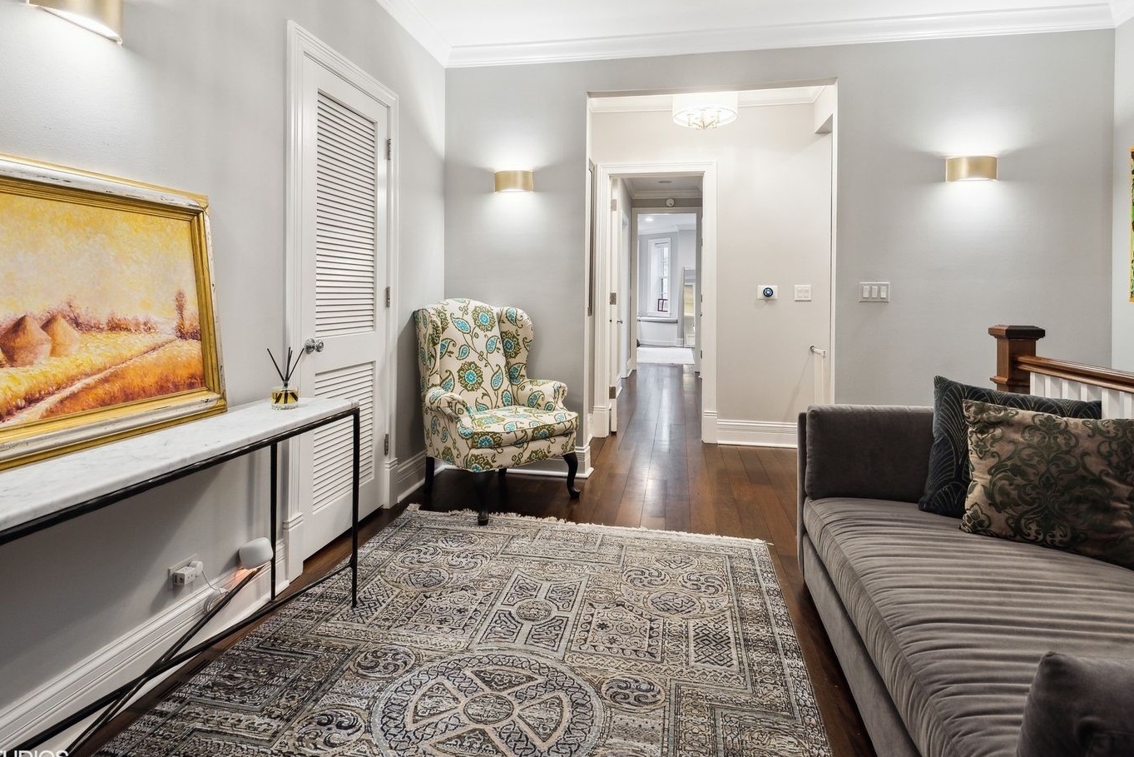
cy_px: 326
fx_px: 599
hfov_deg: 86.9
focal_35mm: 19
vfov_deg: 64.3
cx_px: 569
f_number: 8
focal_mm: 16
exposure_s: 1/15
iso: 400
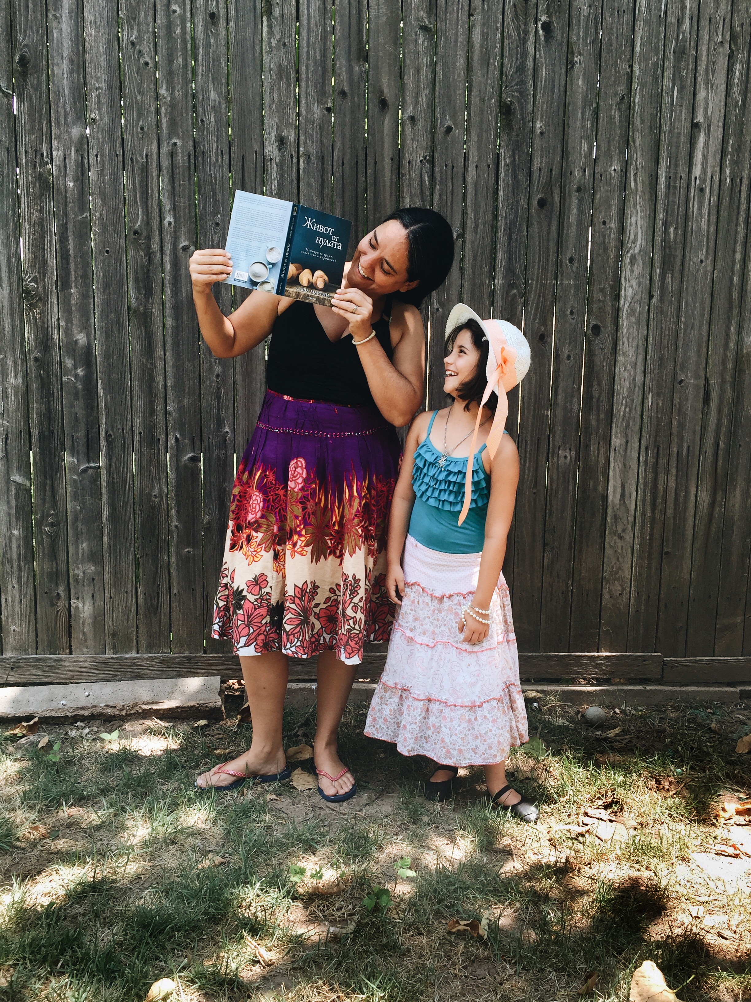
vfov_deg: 61.7
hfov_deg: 48.2
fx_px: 839
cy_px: 501
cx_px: 376
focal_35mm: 29
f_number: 2.2
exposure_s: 1/213
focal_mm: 4.15
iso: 32
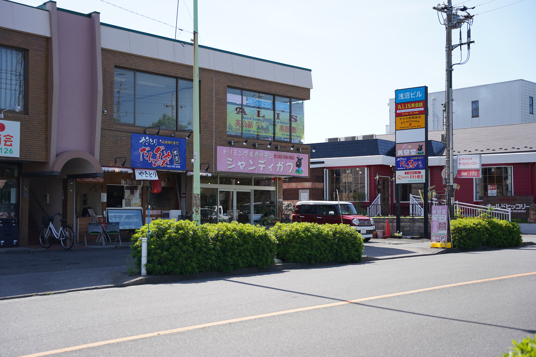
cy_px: 178
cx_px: 268
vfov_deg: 28.1
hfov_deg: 41.1
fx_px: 715
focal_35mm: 48
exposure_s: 1/800
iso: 100
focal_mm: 48
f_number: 3.2
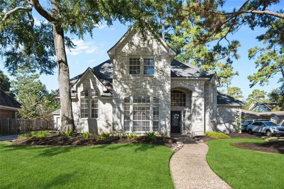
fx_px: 142
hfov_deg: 90.0
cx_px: 142
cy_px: 94
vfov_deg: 67.3
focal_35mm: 18
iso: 125
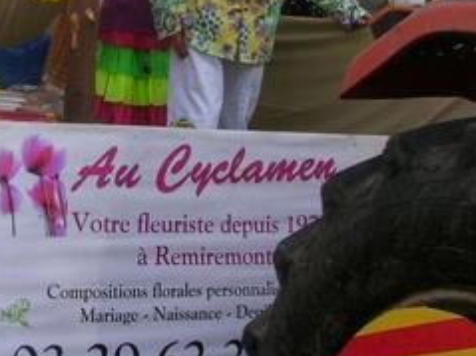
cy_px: -40
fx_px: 1361
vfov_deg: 14.6
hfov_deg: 19.3
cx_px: 6
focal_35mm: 99
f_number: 5.8
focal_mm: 6.2
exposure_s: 1/133
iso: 50
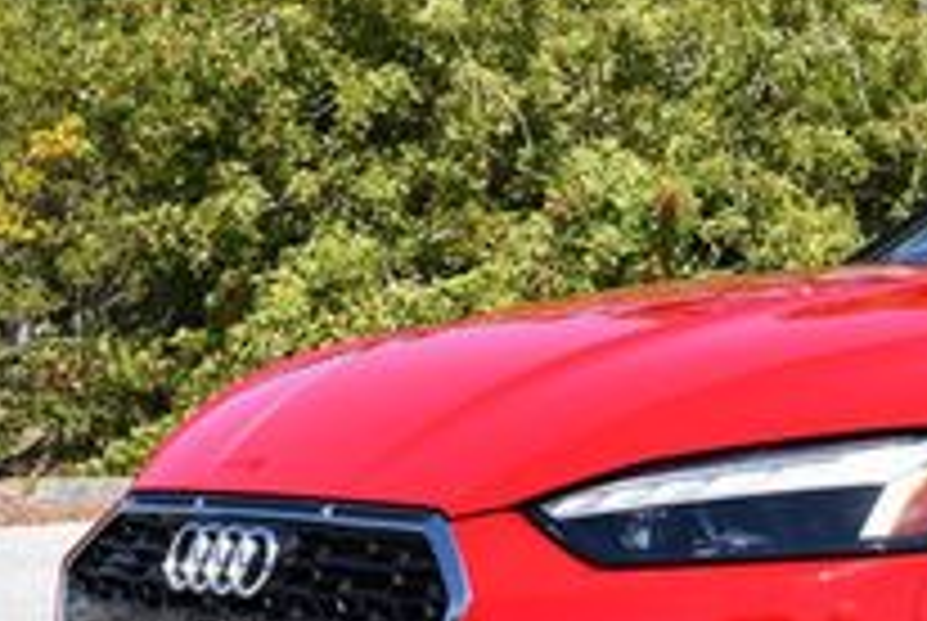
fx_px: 3842
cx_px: 1359
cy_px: 256
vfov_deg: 9.2
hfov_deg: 13.1
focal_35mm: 149
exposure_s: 1/250
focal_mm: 24
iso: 125
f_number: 8
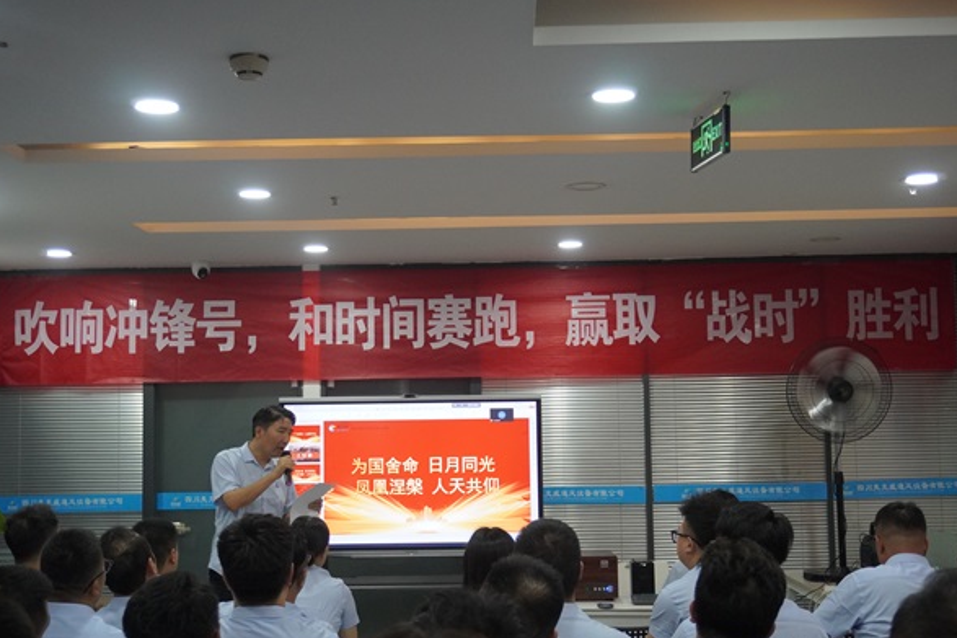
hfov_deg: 41.5
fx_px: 1263
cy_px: 321
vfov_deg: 28.3
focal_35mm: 48
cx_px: 474
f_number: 5
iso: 2500
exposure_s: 1/160
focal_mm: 31
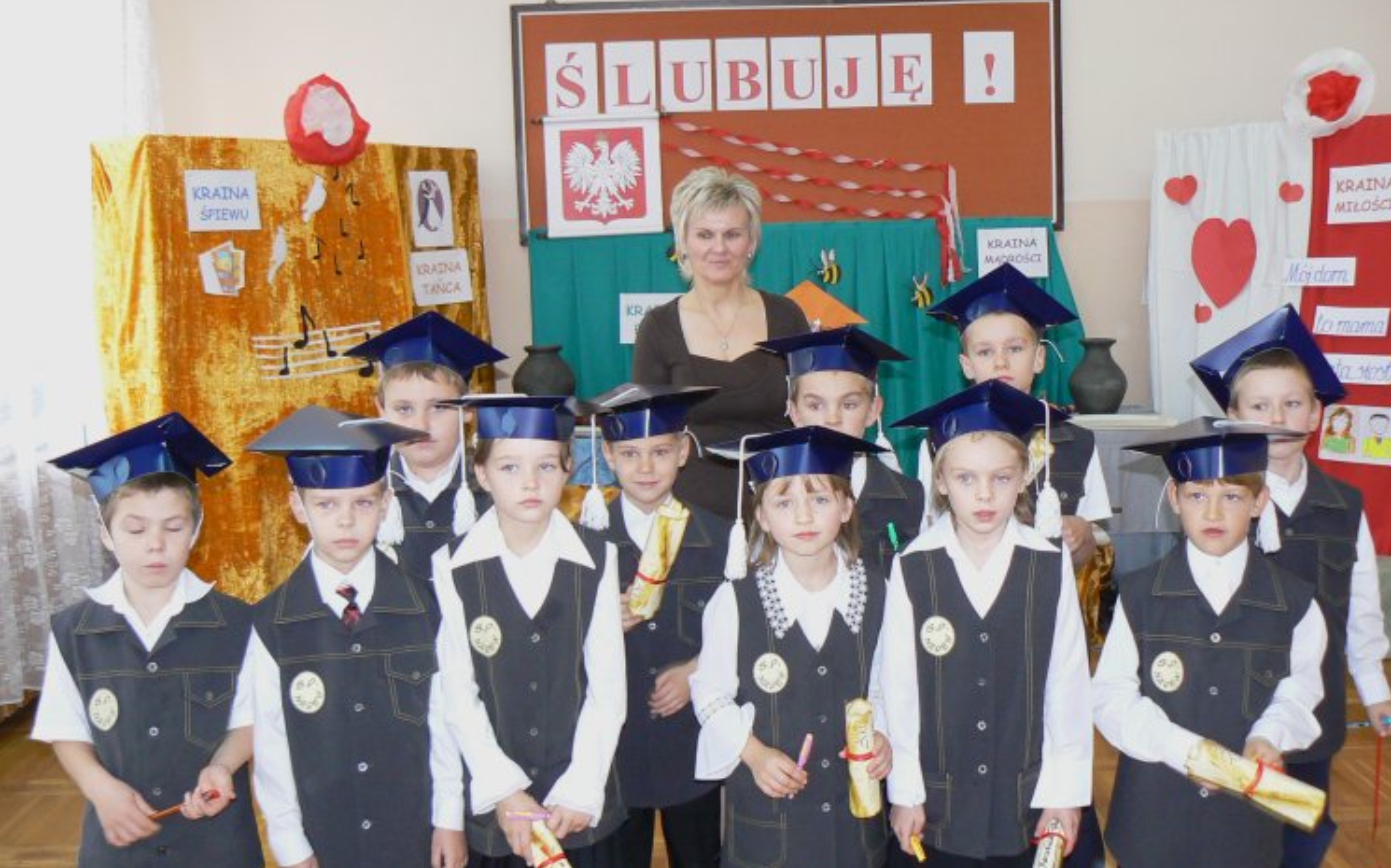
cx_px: 717
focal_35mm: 41
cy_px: 435
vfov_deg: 31.2
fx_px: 1554
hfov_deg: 48.2
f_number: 2.8
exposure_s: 1/30
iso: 200
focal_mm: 6
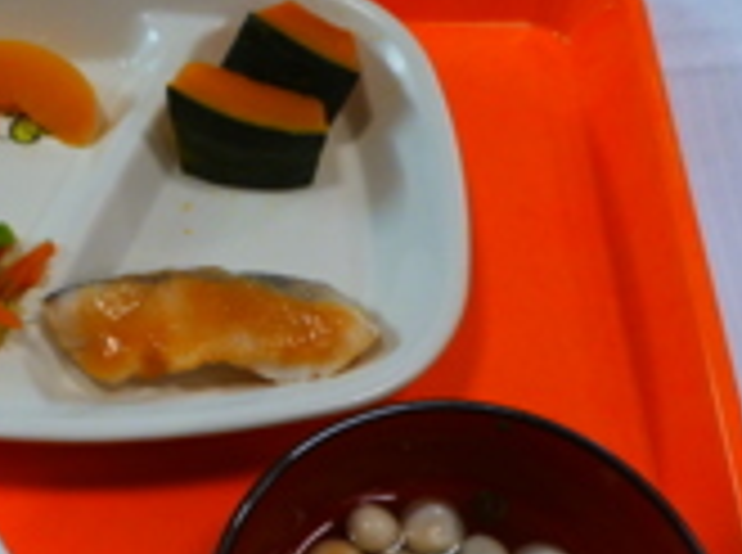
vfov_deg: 27.7
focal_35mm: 51
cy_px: 464
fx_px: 1091
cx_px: 144
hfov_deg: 36.3
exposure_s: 1/60
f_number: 3.3
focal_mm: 4.3
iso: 200
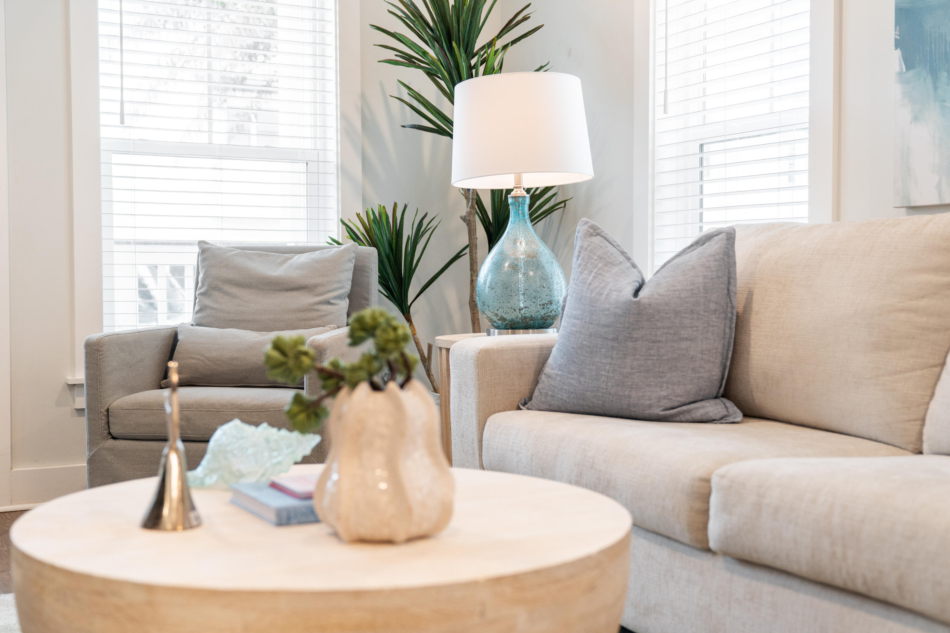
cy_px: 316
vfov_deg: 31.2
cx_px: 475
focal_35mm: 43
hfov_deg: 45.4
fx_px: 1135
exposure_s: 1/125
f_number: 2.8
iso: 320
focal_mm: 43
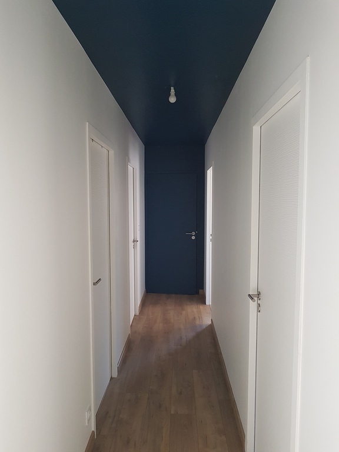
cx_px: 170
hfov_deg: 53.1
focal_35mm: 26
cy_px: 226
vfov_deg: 67.3
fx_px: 339
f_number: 1.7
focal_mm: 4.2
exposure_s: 1/50
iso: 160
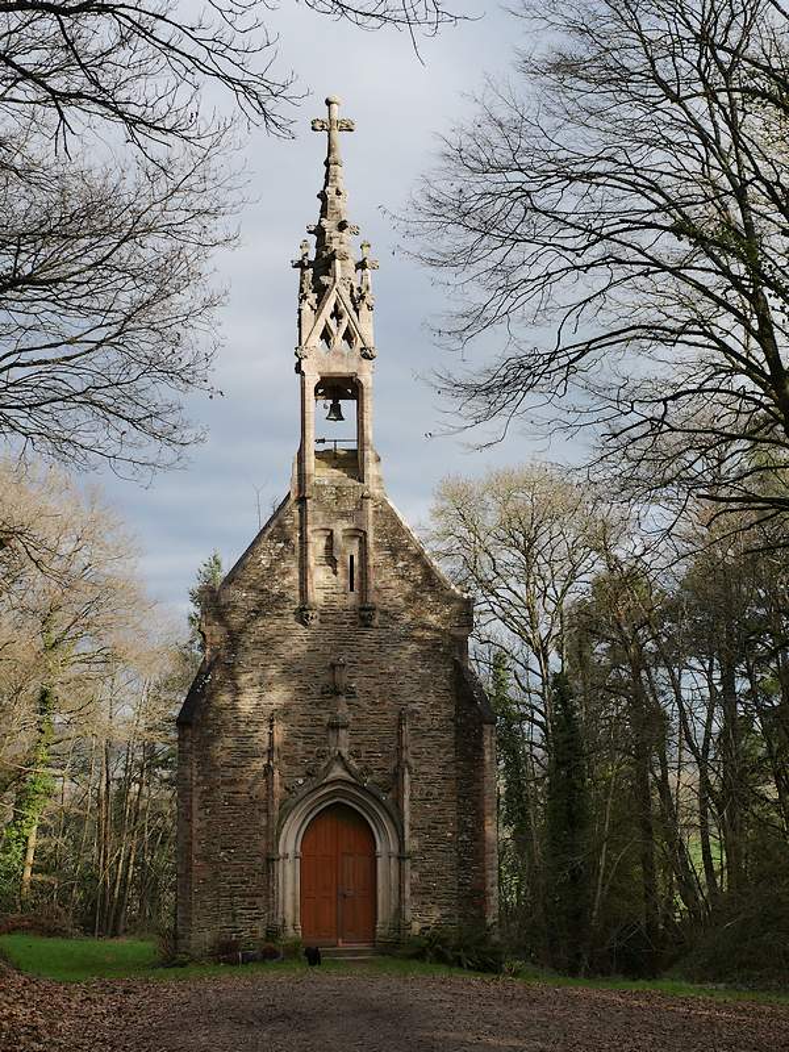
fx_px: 1520
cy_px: 526
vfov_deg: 38.2
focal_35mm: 50
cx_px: 394
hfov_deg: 29.1
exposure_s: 1/1000
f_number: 4
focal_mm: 25
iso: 200
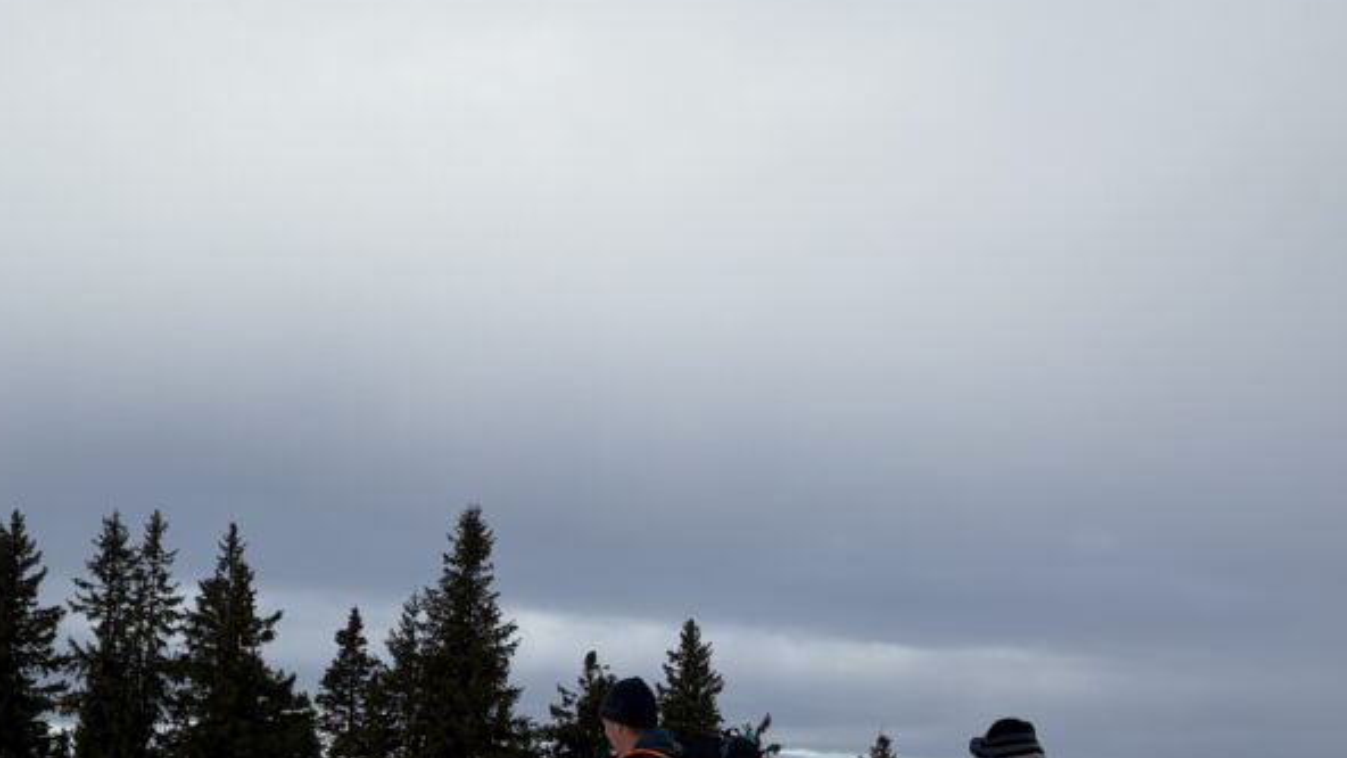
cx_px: 337
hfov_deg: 40.9
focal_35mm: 49
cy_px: 694
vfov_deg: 23.7
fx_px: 1750
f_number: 1.6
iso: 50
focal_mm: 5.96
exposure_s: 1/3448
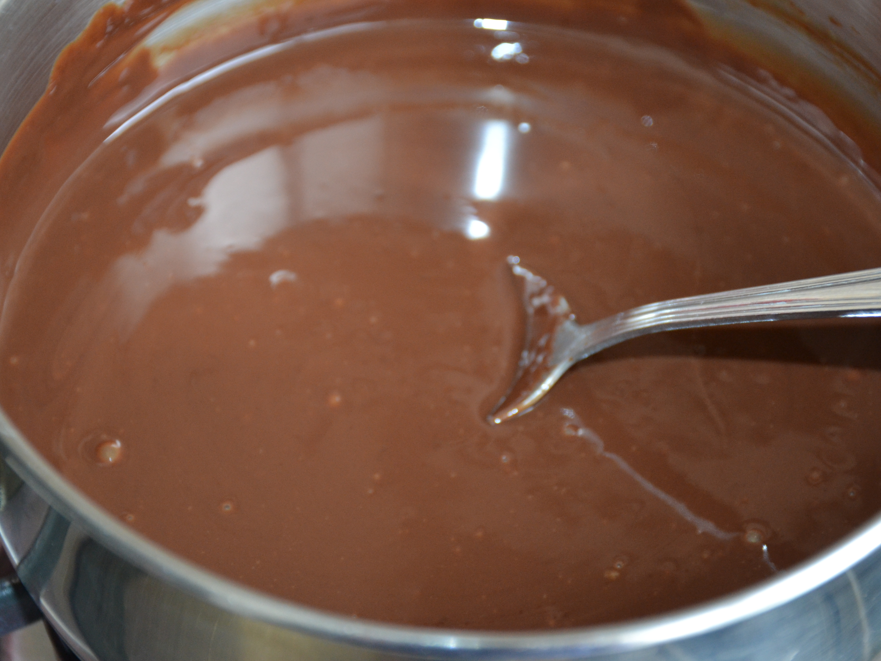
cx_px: 479
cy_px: 332
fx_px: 2494
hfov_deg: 20.0
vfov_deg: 15.1
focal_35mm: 98
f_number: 5
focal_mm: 60
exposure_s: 1/60
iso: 1100
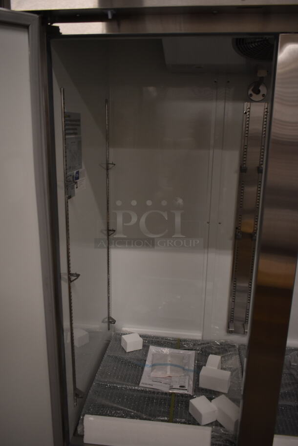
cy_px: 223
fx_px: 372
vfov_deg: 61.9
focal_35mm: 30
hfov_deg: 43.7
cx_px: 149
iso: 900
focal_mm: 20
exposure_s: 1/125
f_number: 3.8
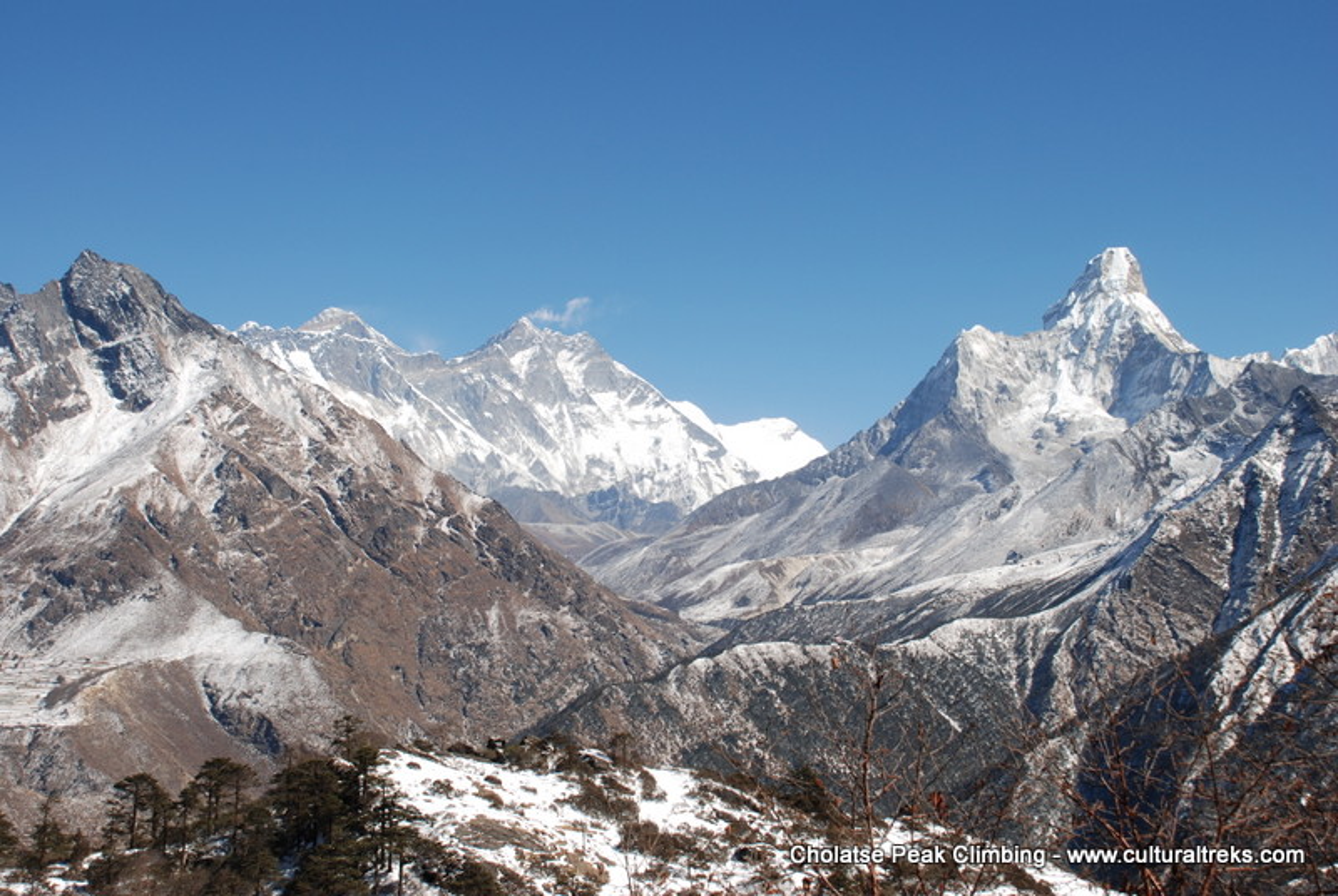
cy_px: 448
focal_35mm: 48
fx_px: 1787
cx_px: 669
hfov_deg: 41.1
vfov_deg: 28.2
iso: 100
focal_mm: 32
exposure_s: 1/250
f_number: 8
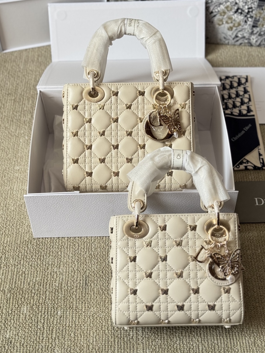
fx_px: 592
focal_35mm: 58
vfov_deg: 33.2
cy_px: 150
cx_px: 131
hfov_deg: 25.2
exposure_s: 1/121
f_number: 1.78
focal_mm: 6.76
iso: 64
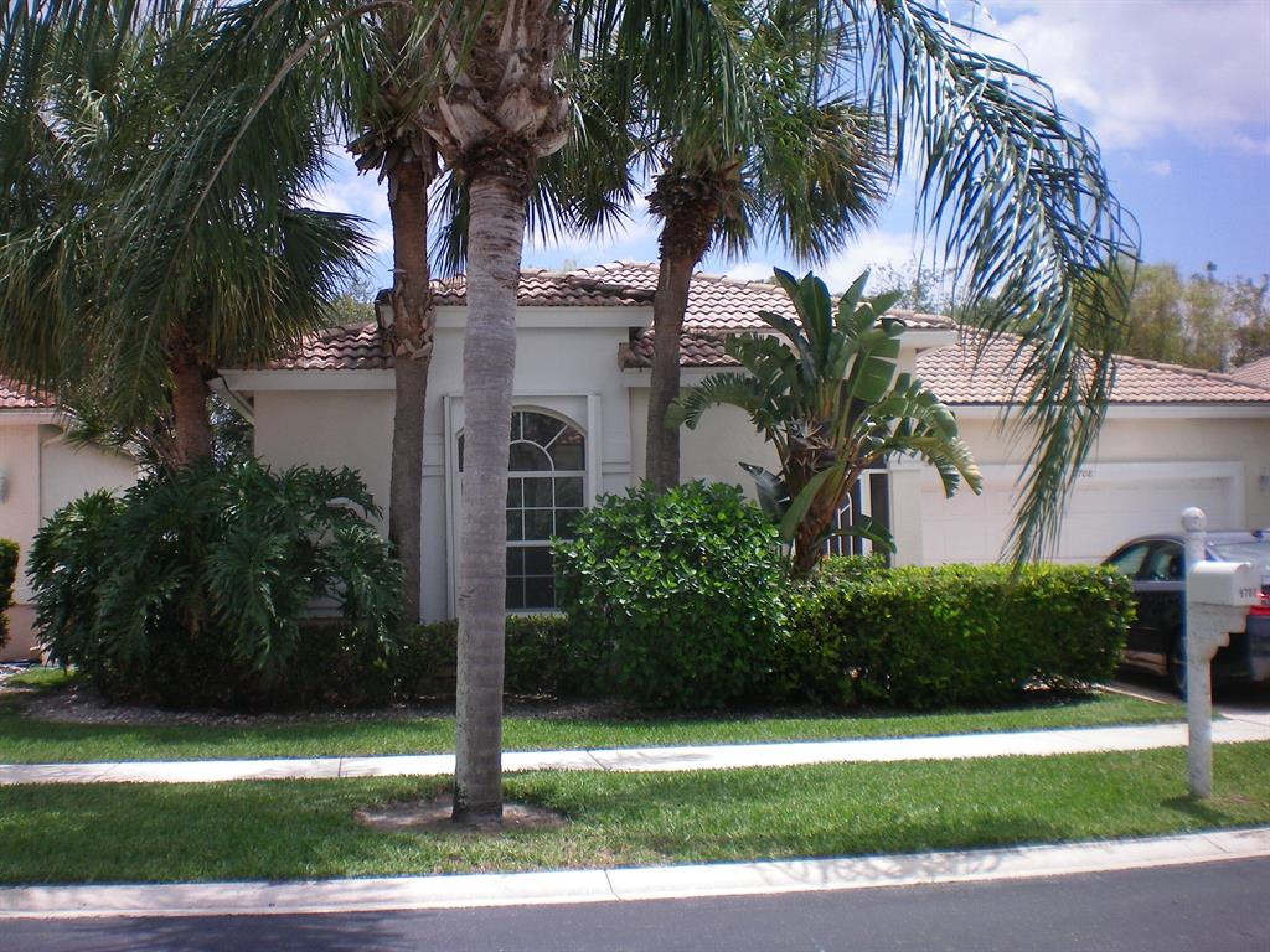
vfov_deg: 37.7
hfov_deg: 49.0
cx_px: 635
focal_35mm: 38
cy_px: 476
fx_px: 1394
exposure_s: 1/500
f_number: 4.6
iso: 64
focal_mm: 6.3
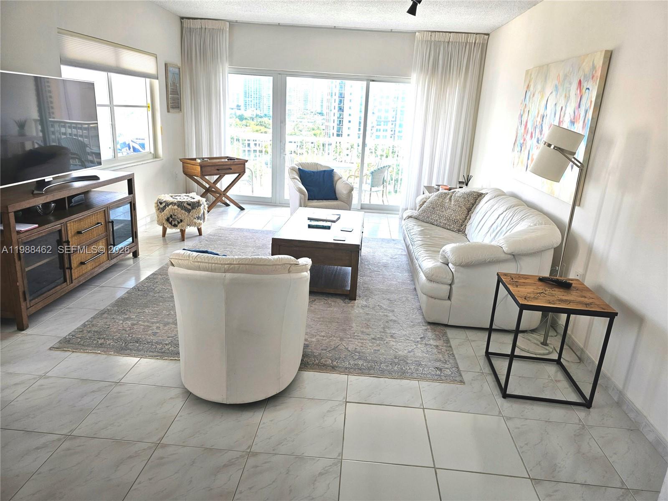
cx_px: 334
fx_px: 444
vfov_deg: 58.9
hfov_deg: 73.9
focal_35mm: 23
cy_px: 250
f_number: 1.7
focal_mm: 6.3
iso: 25
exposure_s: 1/180
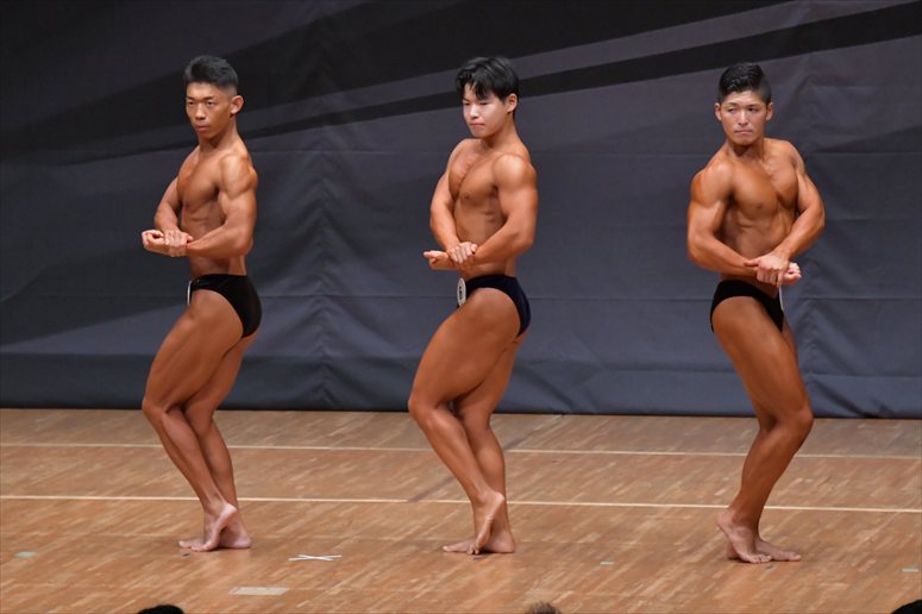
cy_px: 307
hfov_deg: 7.6
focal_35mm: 270
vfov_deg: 5.1
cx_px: 461
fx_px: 6912
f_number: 5.6
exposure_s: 1/400
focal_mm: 180
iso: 6400
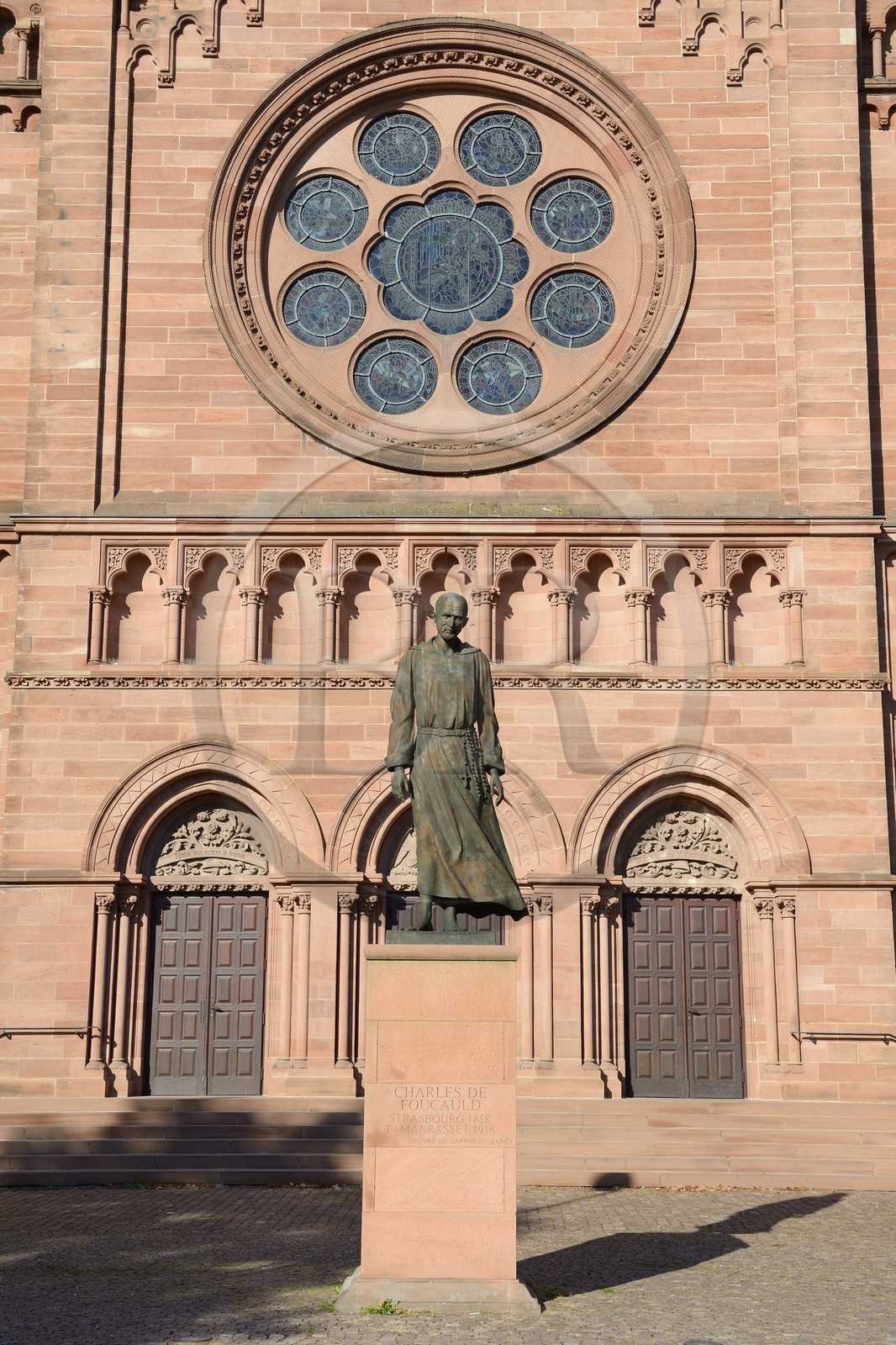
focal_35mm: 45
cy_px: 672
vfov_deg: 43.6
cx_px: 448
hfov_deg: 29.9
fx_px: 1681
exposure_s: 1/250
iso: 200
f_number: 10
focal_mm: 45
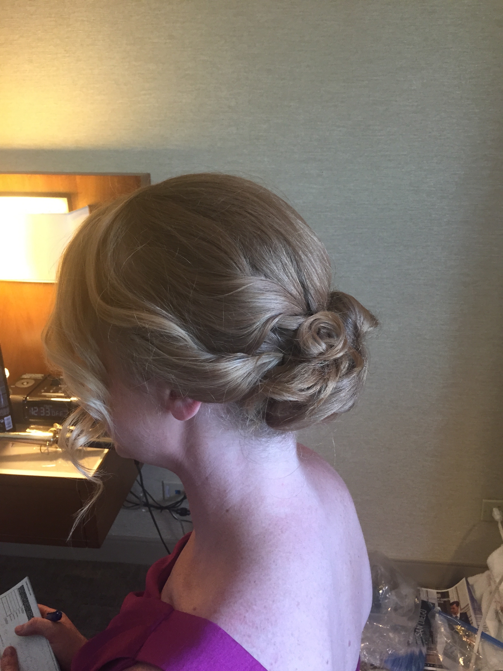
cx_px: 252
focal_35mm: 29
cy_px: 336
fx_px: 562
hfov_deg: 48.2
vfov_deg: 61.7
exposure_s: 1/30
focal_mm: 4.15
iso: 100
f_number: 2.2
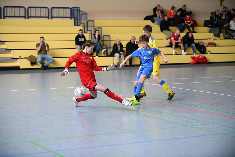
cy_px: 78
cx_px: 118
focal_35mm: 90
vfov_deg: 15.2
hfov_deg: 22.6
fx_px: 587
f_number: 2.8
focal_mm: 90
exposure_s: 1/1600
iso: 2500
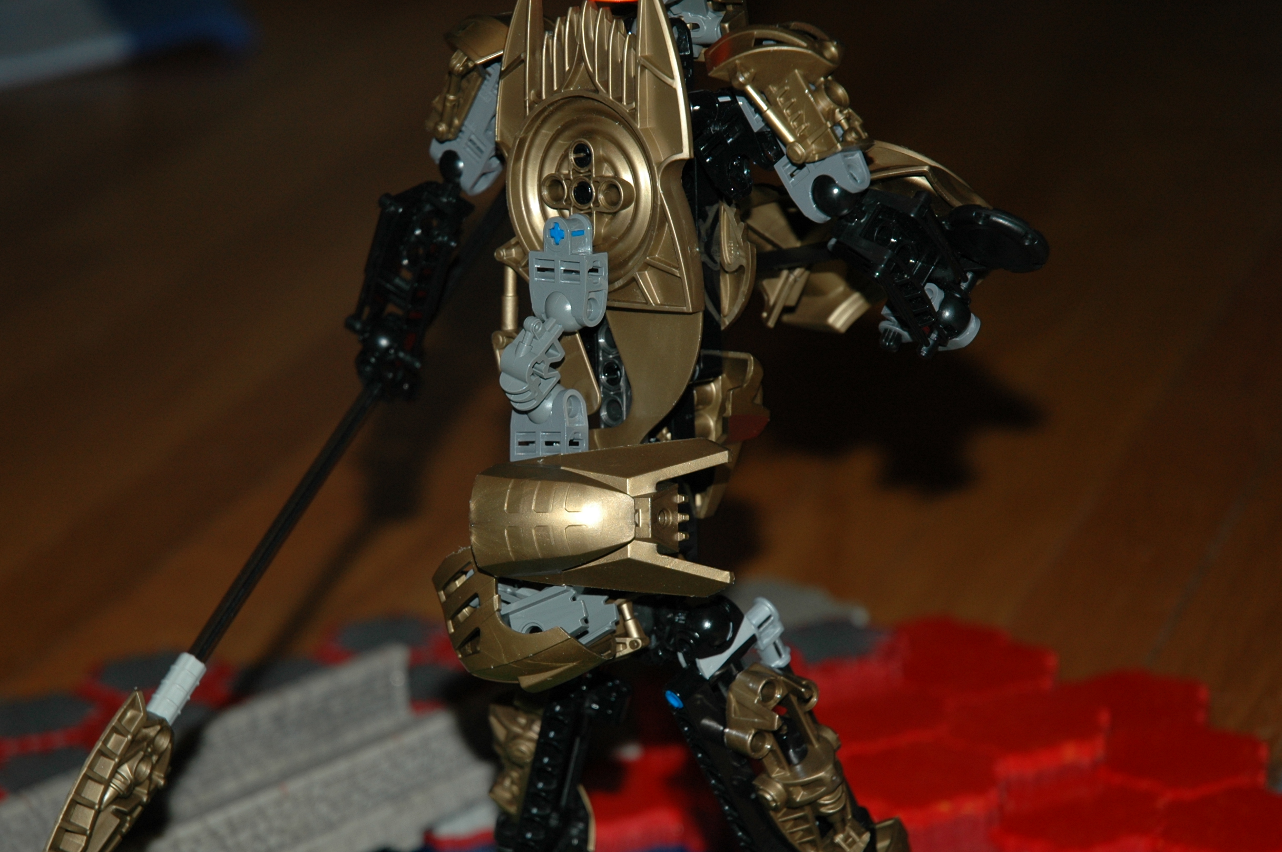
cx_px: 585
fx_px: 4091
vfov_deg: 11.9
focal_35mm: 115
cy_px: 479
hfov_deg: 17.8
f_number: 4.5
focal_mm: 62
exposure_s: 1/60
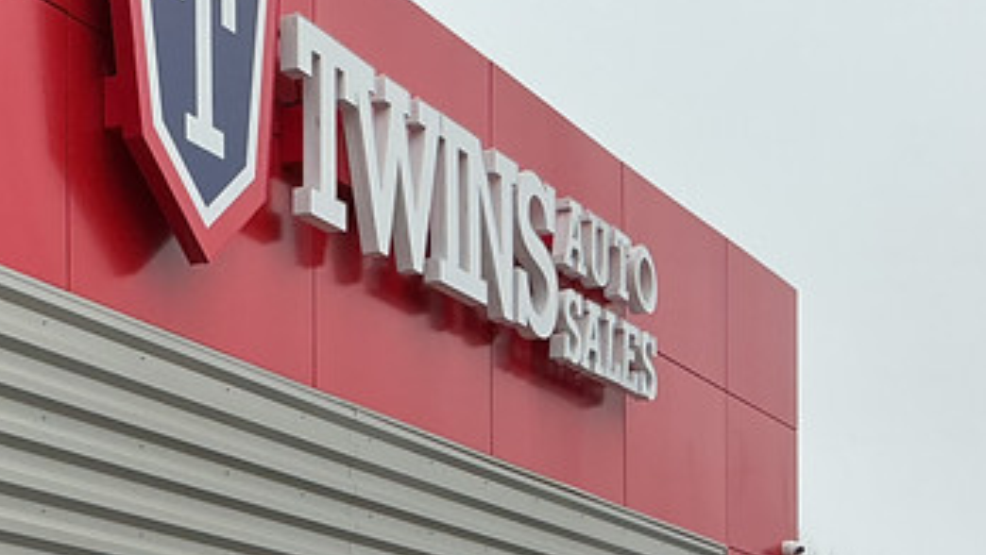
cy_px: 818
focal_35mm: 93
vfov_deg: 12.4
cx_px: 68
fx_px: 2432
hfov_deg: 22.3
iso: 25
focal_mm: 3
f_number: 1.8
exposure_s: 1/657
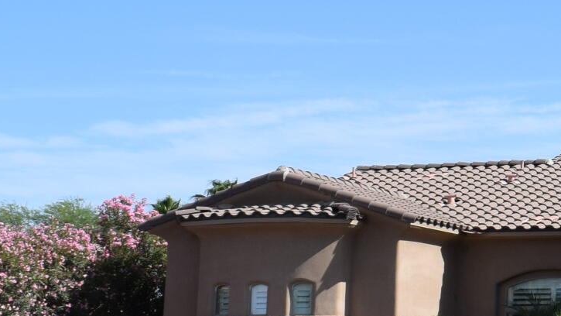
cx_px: 922
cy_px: 24
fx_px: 1741
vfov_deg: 10.3
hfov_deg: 16.2
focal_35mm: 117
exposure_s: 1/320
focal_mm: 18
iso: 200
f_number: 9
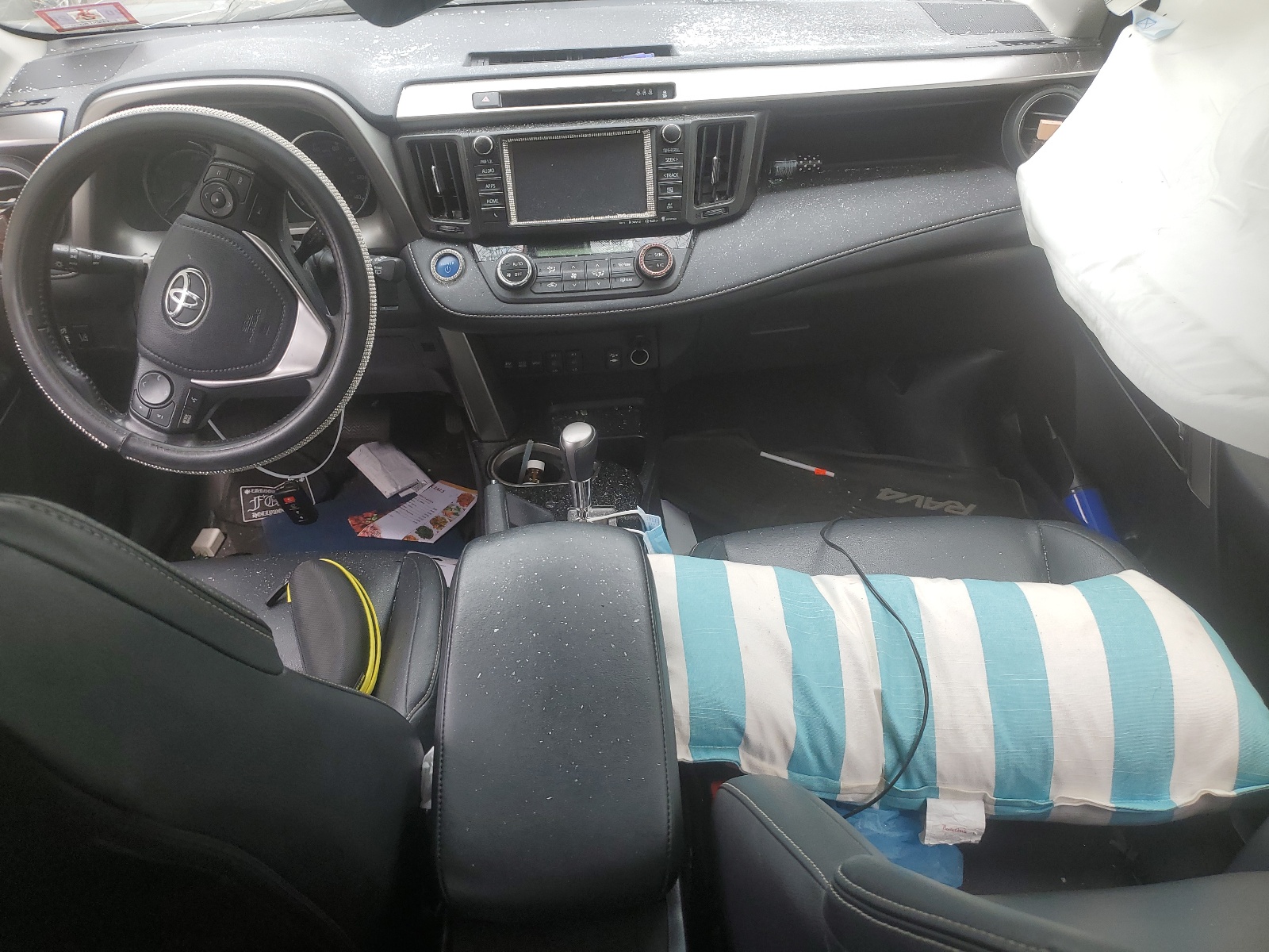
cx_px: 634
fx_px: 953
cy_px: 476
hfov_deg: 67.3
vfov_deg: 53.1
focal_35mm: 26
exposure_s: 1/263
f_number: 1.5
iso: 50
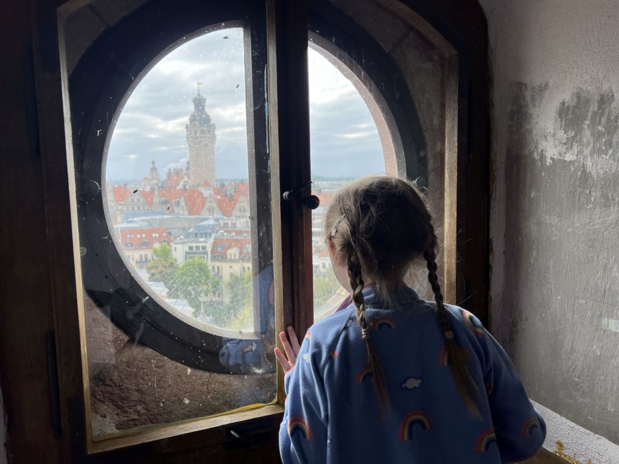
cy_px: 232
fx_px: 465
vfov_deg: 53.1
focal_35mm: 26
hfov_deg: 67.3
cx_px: 310
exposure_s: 1/567
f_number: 1.5
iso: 50
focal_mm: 5.7
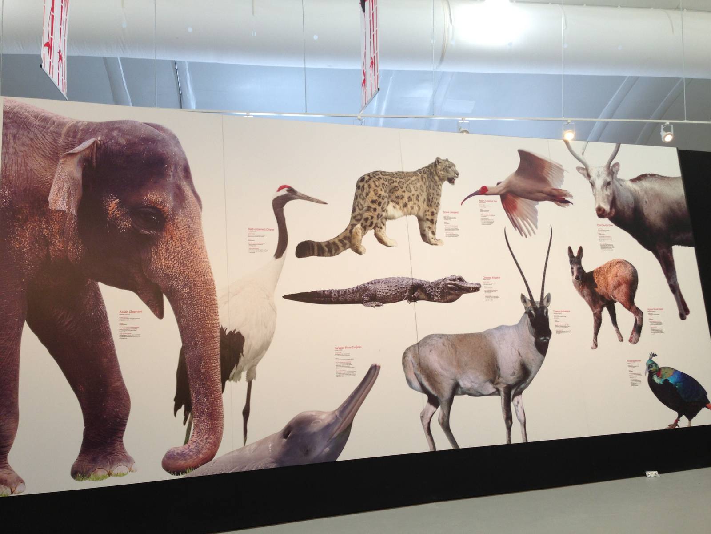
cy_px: 267
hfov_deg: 55.4
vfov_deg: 42.9
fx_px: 678
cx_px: 356
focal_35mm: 33
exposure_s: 1/60
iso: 50
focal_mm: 4.13
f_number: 2.4
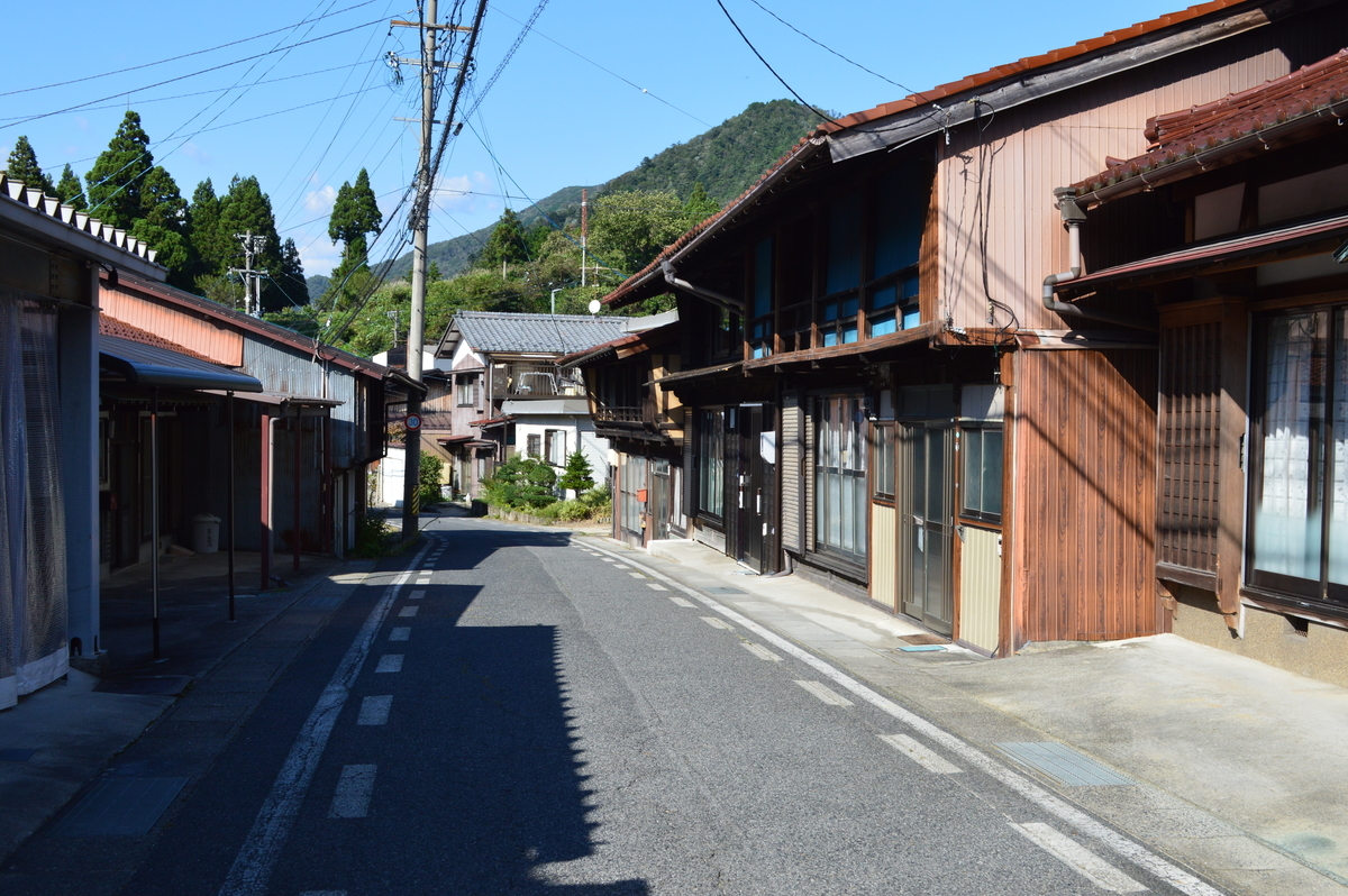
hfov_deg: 49.6
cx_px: 674
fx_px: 1459
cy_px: 448
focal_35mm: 39
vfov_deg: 34.2
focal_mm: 26
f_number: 11
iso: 400
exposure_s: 1/320
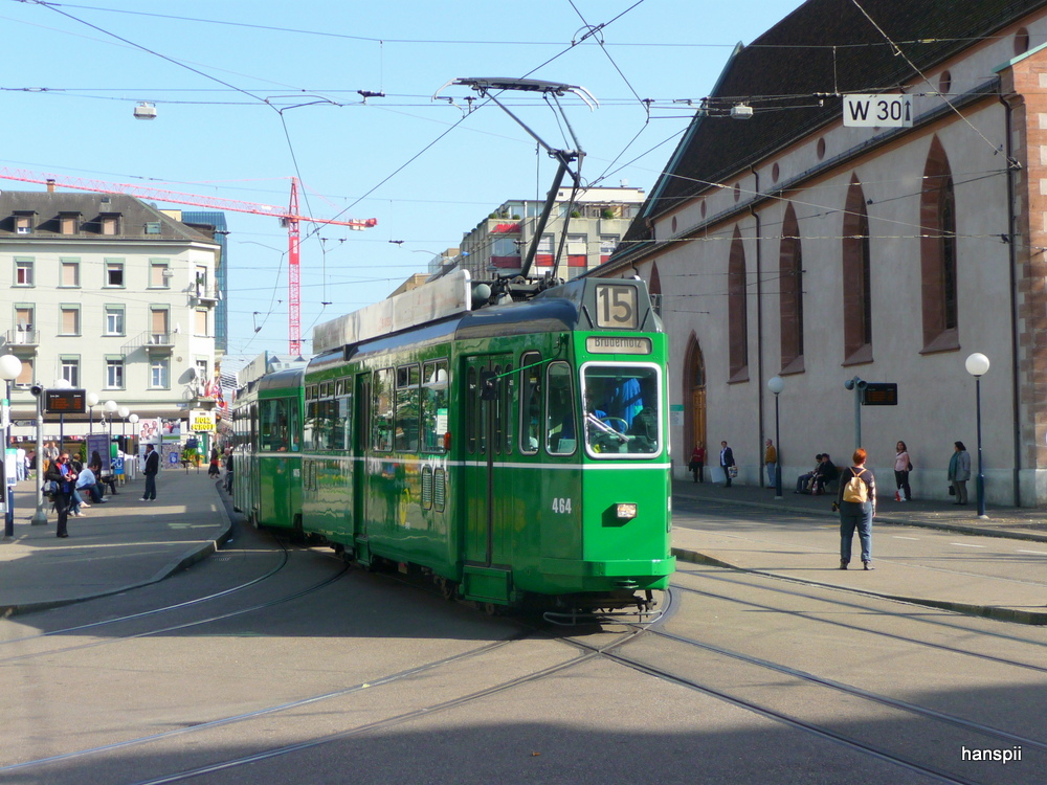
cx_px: 524
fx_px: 1664
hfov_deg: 34.9
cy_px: 392
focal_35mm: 55
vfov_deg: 26.6
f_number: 4.3
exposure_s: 1/400
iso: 100
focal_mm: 9.3
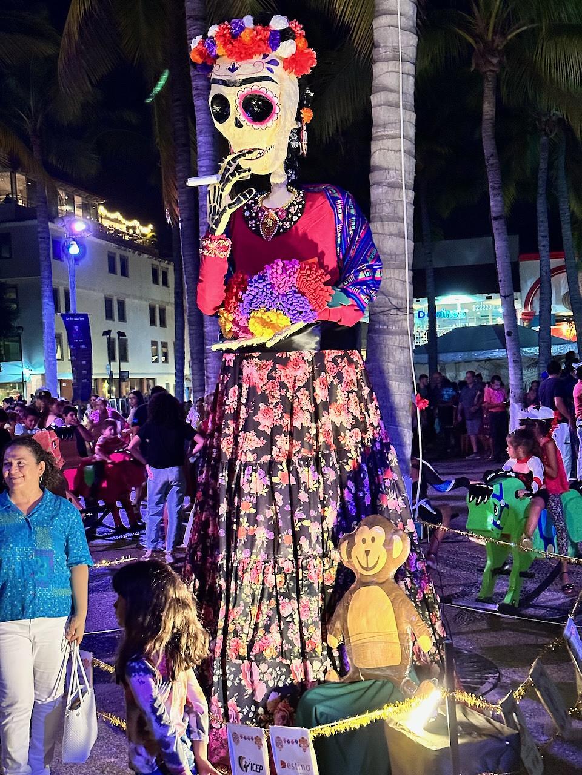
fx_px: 1076
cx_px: 291
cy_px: 388
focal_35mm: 48
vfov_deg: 39.7
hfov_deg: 30.3
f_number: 1.78
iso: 640
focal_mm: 6.86
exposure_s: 1/30
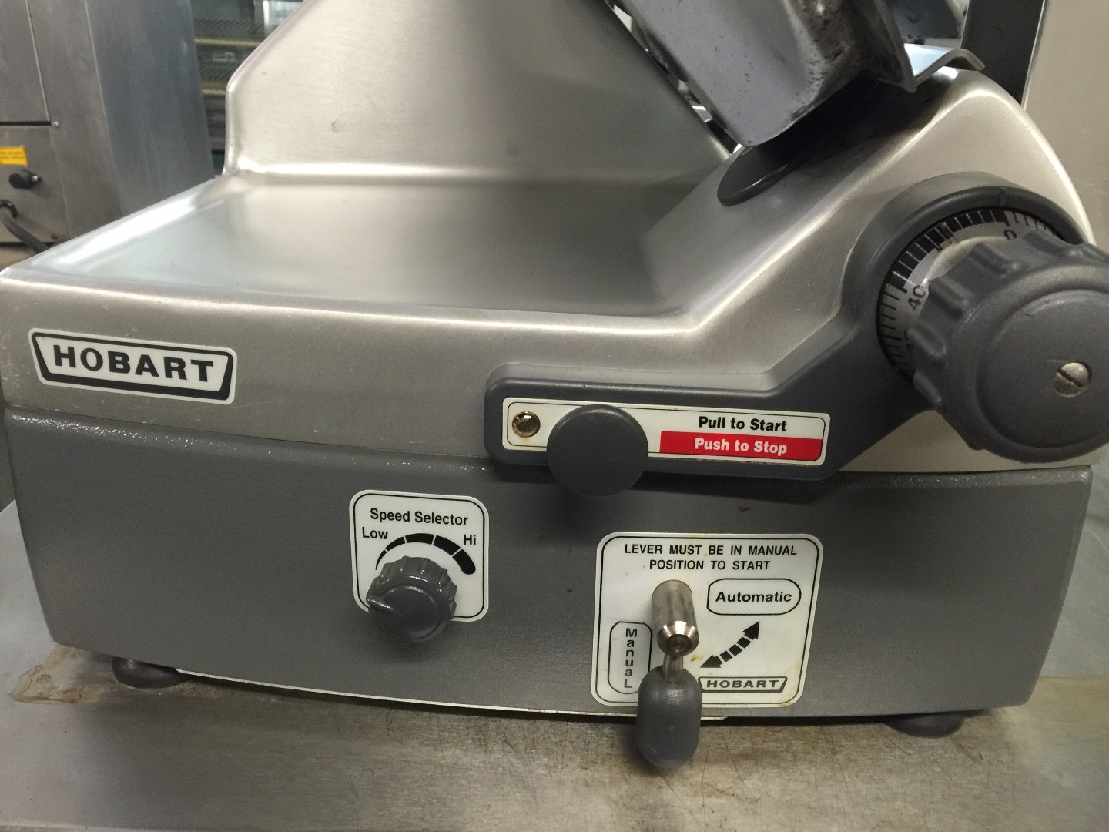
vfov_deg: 48.2
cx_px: 554
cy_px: 416
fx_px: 929
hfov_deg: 61.7
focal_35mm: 29
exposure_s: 1/10
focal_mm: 4.15
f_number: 2.2
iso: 100
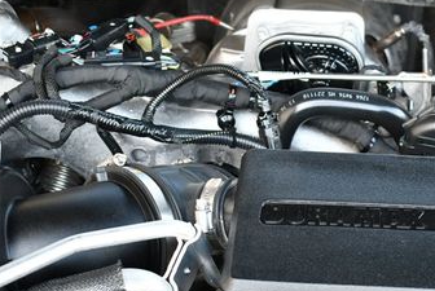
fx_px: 968
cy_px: 181
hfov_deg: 24.9
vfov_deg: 17.1
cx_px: 352
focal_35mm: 80
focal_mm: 21
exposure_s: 1/160
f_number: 3.8
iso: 800
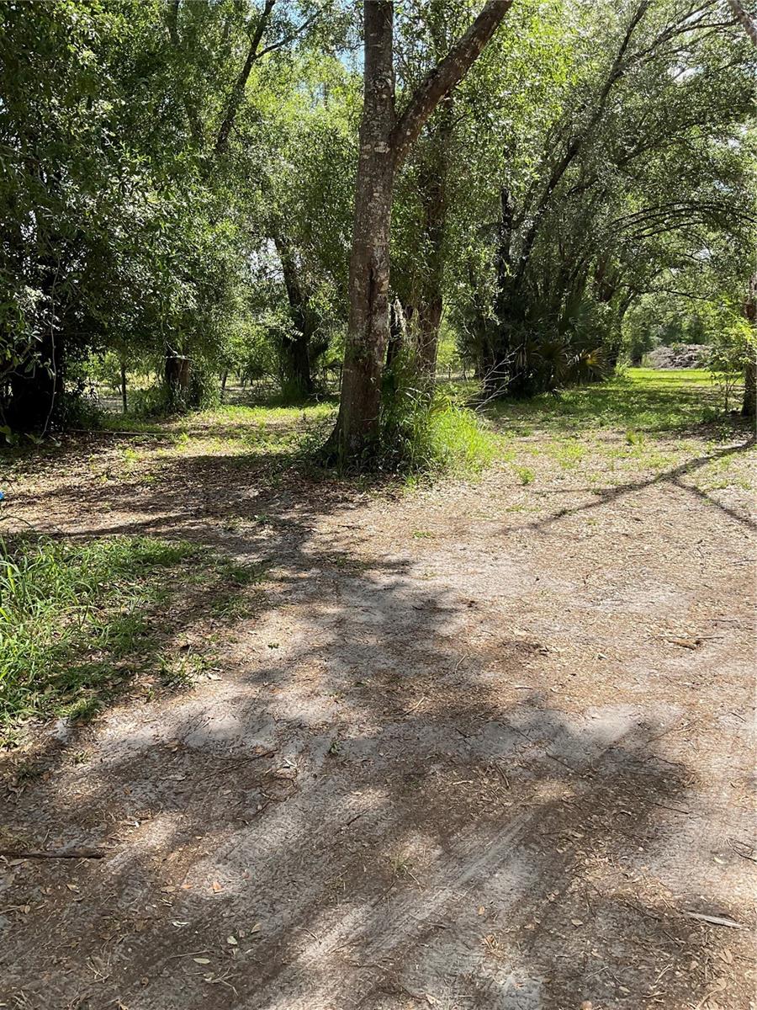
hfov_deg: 48.2
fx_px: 846
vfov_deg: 61.7
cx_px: 378
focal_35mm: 29
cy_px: 505
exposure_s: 1/674
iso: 16
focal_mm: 3
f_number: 1.8
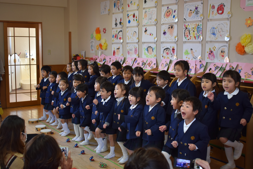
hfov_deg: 43.6
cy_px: 84
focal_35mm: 45
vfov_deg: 29.9
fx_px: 316
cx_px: 126
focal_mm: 30
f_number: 4.2
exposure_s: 1/80
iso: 400
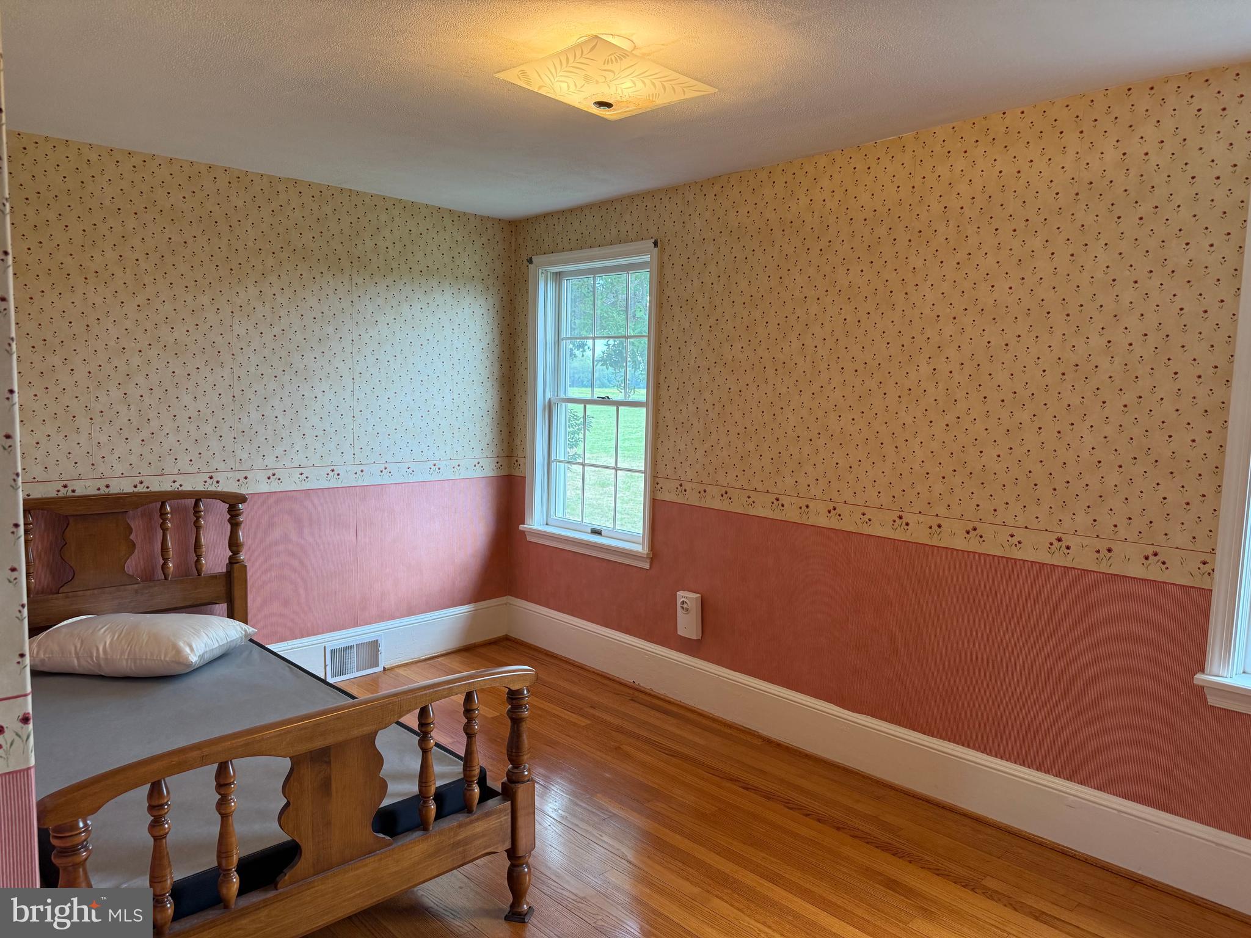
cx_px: 626
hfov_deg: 71.6
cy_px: 469
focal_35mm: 24
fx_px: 867
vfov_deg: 56.8
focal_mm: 6.76
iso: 160
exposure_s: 1/120
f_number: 1.78
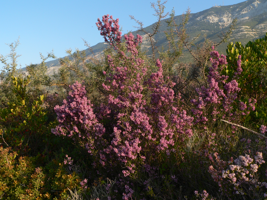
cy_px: 100
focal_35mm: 39
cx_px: 134
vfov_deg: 36.8
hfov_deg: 47.9
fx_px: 301
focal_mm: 6.5
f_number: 4
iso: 80
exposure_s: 1/320
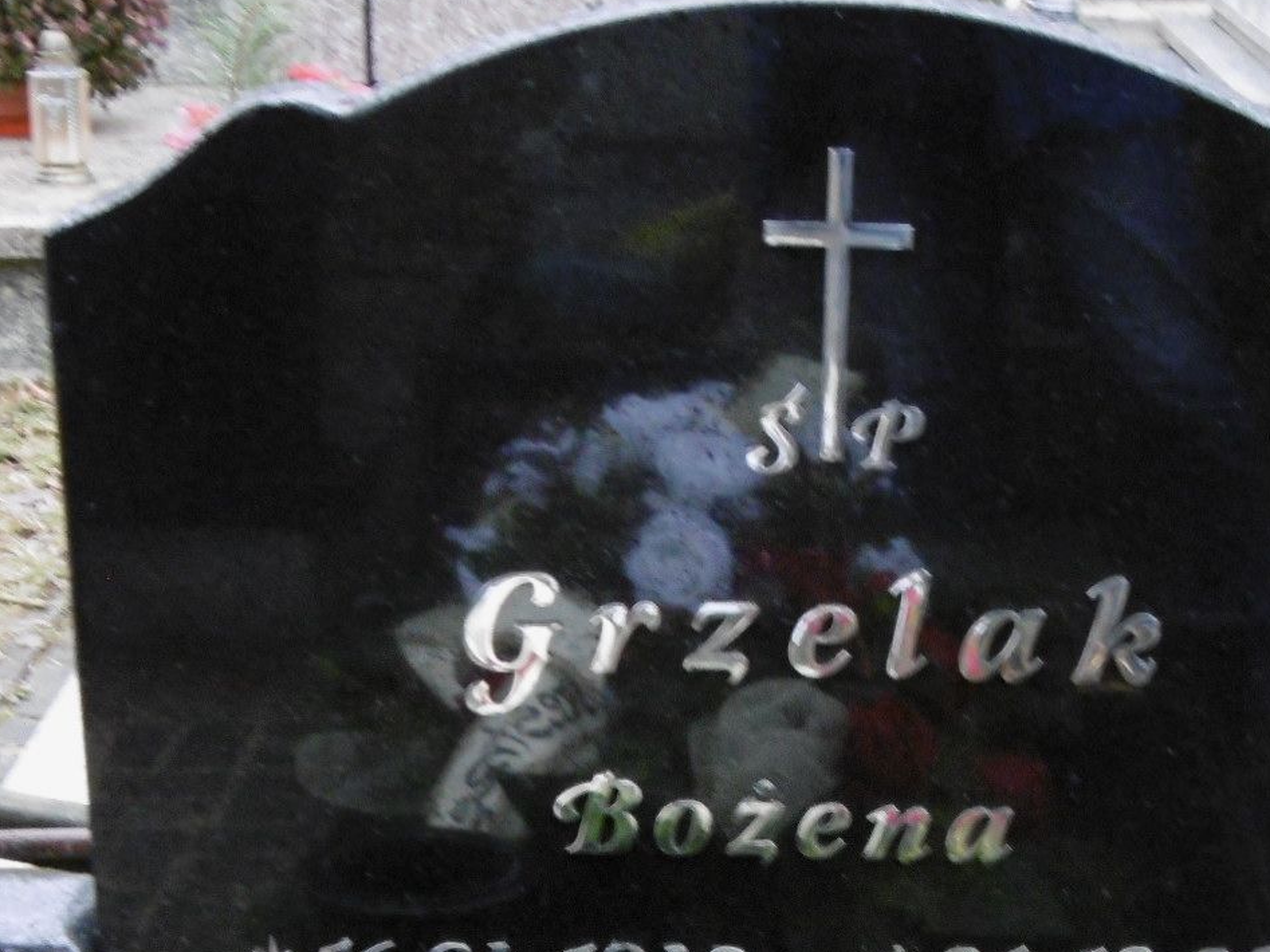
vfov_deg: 15.6
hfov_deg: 21.0
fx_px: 3412
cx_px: 834
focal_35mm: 93
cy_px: 948
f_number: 3.8
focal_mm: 7.7
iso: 400
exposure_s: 1/25
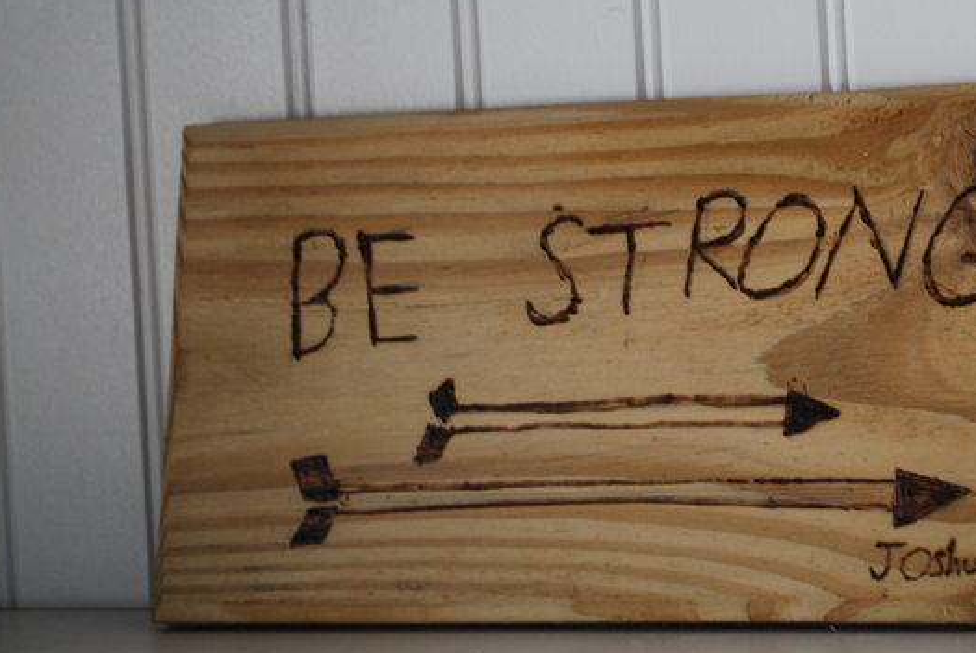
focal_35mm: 118
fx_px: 3203
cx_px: 696
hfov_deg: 17.3
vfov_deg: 11.6
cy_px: 211
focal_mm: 46
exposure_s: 1/30
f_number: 5.3
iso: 250
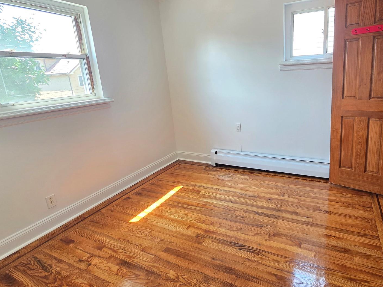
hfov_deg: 83.0
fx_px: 210
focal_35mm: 19
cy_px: 127
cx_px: 239
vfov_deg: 68.5
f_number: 2.2
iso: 80
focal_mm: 2.2
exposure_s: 1/60
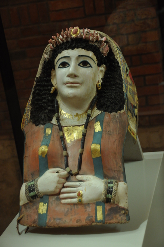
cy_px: 124
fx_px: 514
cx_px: 82
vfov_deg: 27.0
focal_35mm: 75
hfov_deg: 18.1
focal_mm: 50
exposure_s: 1/25
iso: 1000
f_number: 4.8
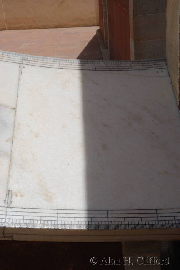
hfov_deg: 25.1
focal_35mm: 54
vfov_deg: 36.8
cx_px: 90
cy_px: 135
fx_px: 404
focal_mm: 36
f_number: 13
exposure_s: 1/160
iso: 100
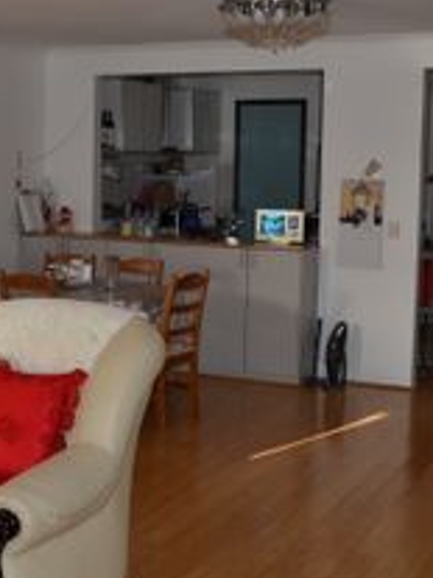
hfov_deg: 24.7
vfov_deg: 32.7
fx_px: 985
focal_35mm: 59
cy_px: 253
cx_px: 151
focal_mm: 18
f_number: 4
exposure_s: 1/125
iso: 200
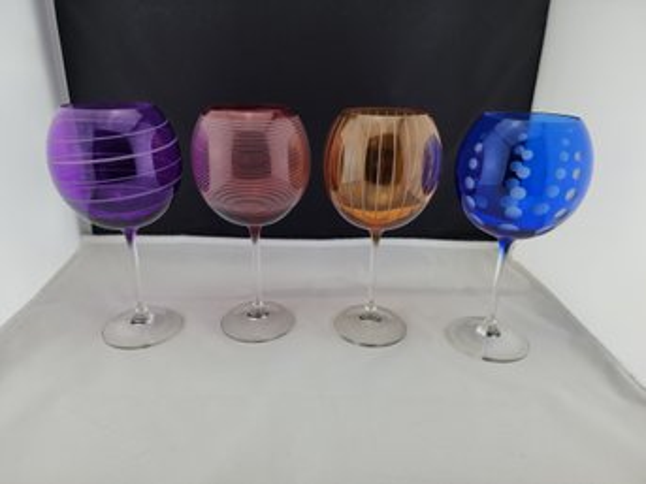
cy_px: 242
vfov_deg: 58.8
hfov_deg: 73.9
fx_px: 429
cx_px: 323
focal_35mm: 23
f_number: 1.8
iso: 12
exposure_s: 1/218
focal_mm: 6.4
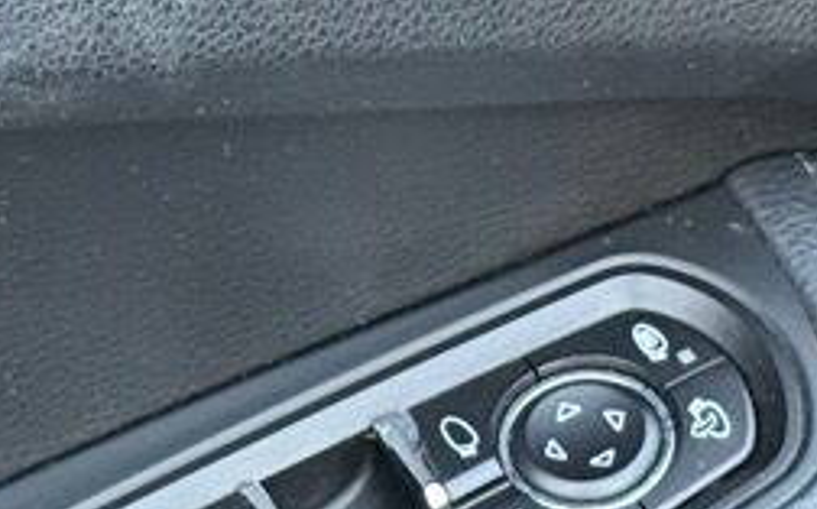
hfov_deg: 10.1
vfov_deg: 6.3
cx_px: 376
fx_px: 4605
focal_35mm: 207
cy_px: 256
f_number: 1.78
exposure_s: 1/40
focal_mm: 6.76
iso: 320
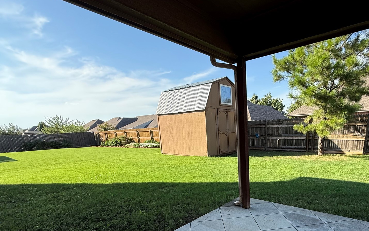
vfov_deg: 56.9
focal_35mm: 20
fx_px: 201
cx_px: 240
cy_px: 171
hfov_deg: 82.7
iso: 64
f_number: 2.2
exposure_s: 1/888
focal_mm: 2.22
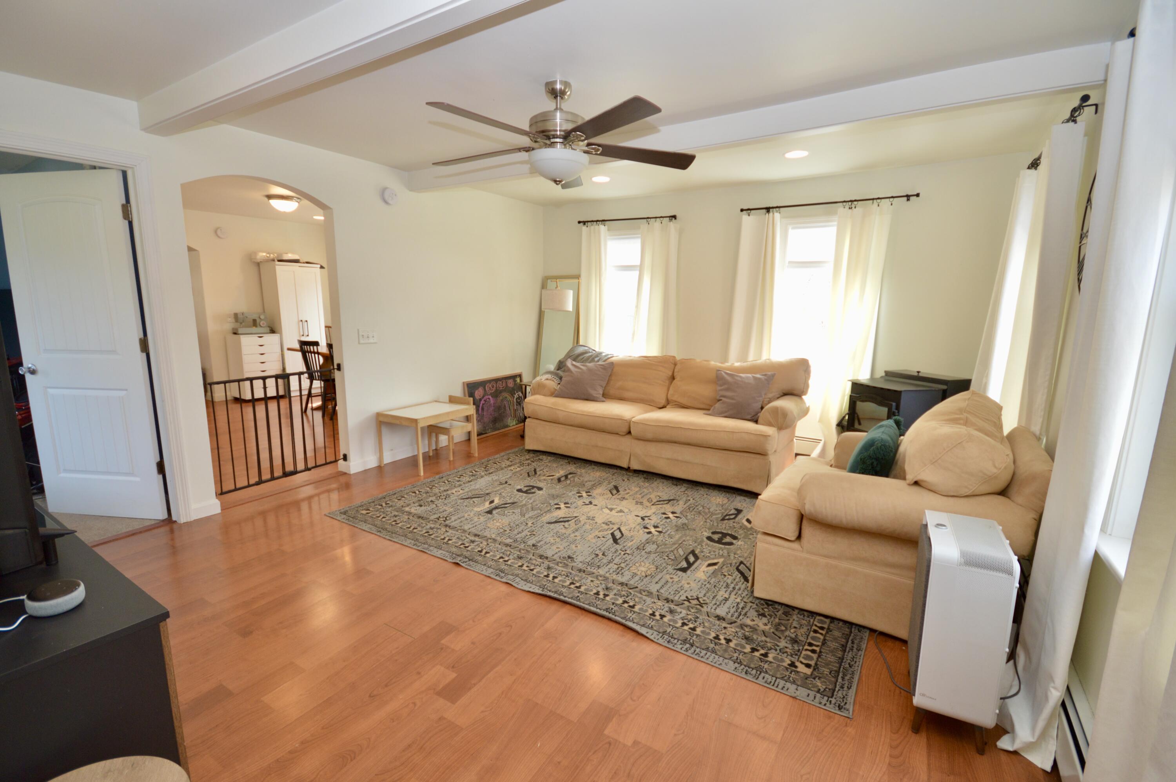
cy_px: 391
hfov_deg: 100.4
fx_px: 490
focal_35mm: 15
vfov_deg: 77.2
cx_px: 588
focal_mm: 10
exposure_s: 1/60
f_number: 4
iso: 400
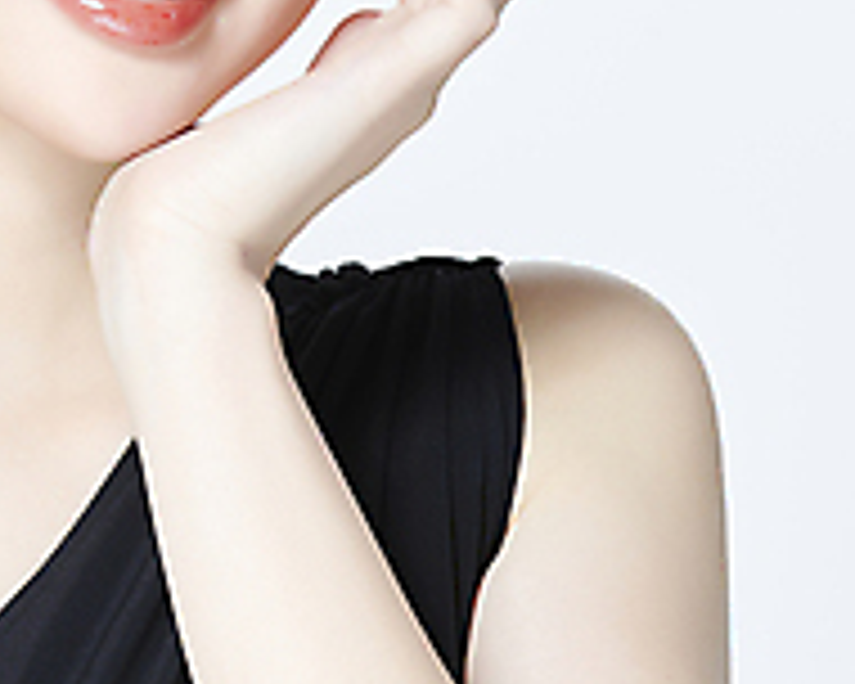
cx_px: -220
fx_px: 10527
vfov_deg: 3.7
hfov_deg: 4.6
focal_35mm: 416
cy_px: -22
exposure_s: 1/125
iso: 64
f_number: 10
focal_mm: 140
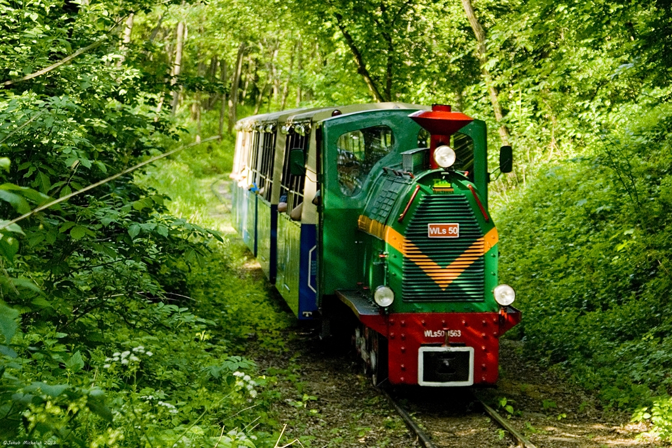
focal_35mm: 105
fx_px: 1960
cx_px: 336
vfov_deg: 13.0
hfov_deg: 19.5
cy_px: 224
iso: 100
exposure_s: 1/125
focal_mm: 70
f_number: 5.6
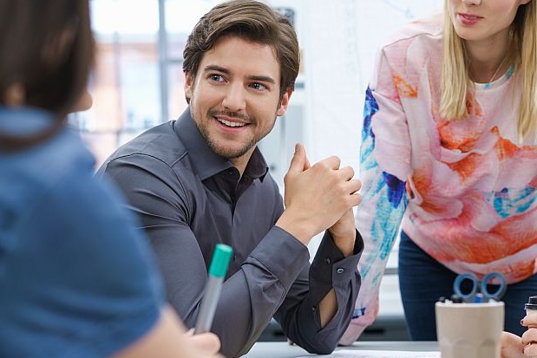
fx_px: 1358
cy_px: 249
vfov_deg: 15.0
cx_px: 356
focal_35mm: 91
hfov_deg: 22.3
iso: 100
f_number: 2.8
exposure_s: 1/160
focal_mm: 55
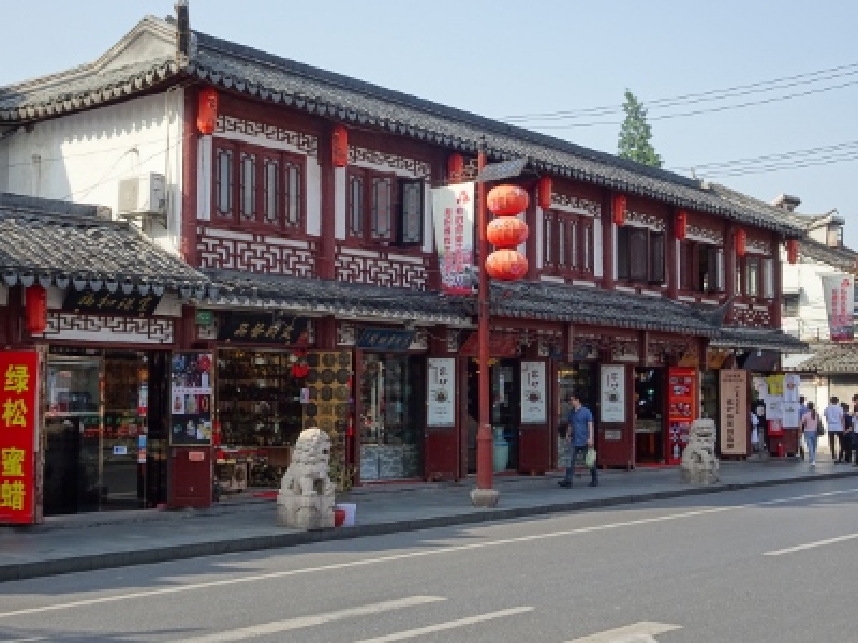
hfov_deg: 38.2
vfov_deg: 29.1
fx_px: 1239
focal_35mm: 50
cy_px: 322
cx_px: 429
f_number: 4.5
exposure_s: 1/160
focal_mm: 8.51
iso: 80
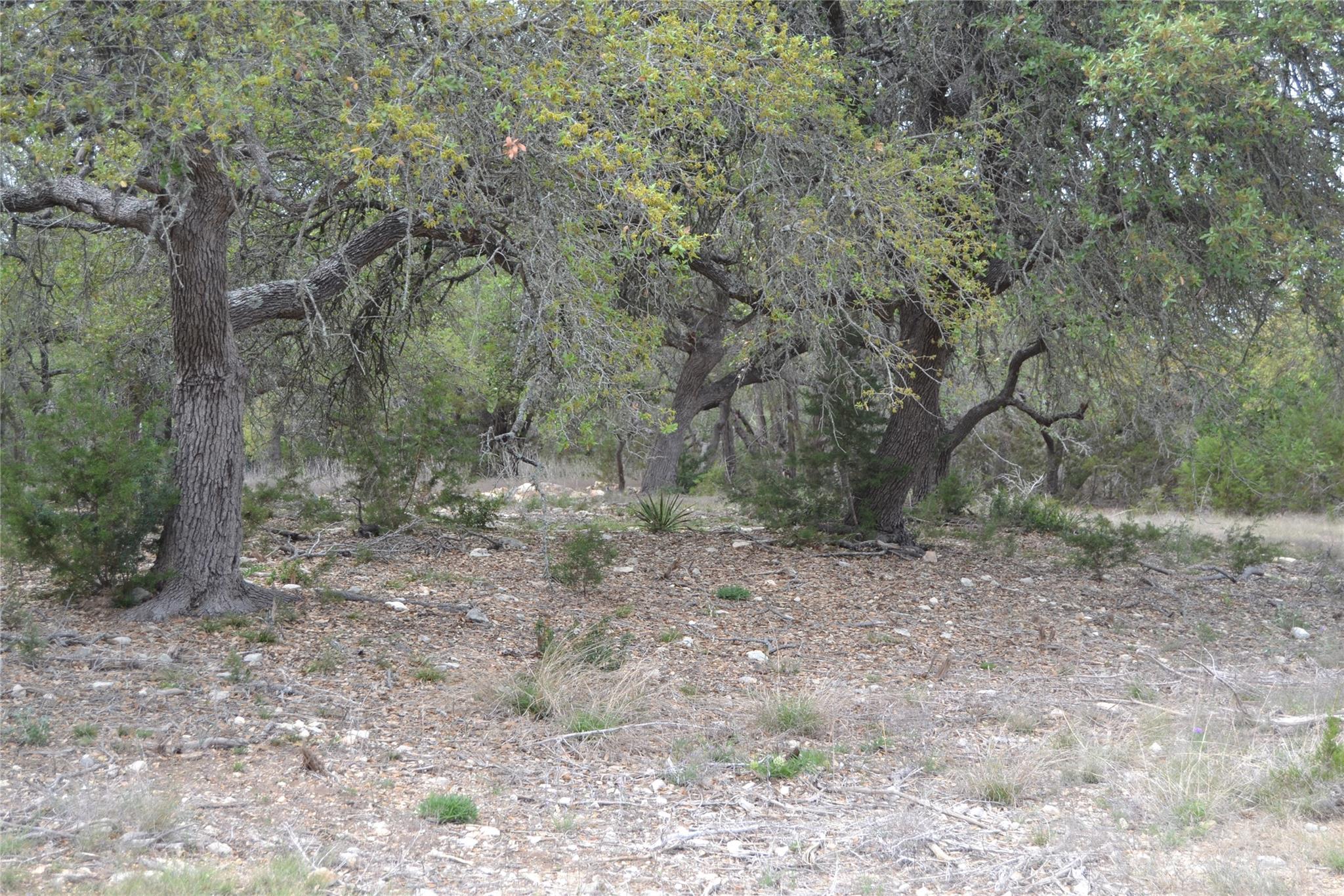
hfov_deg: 33.4
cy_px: 448
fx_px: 2240
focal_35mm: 60
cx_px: 672
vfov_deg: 22.6
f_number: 5.6
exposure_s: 1/125
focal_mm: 40
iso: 100
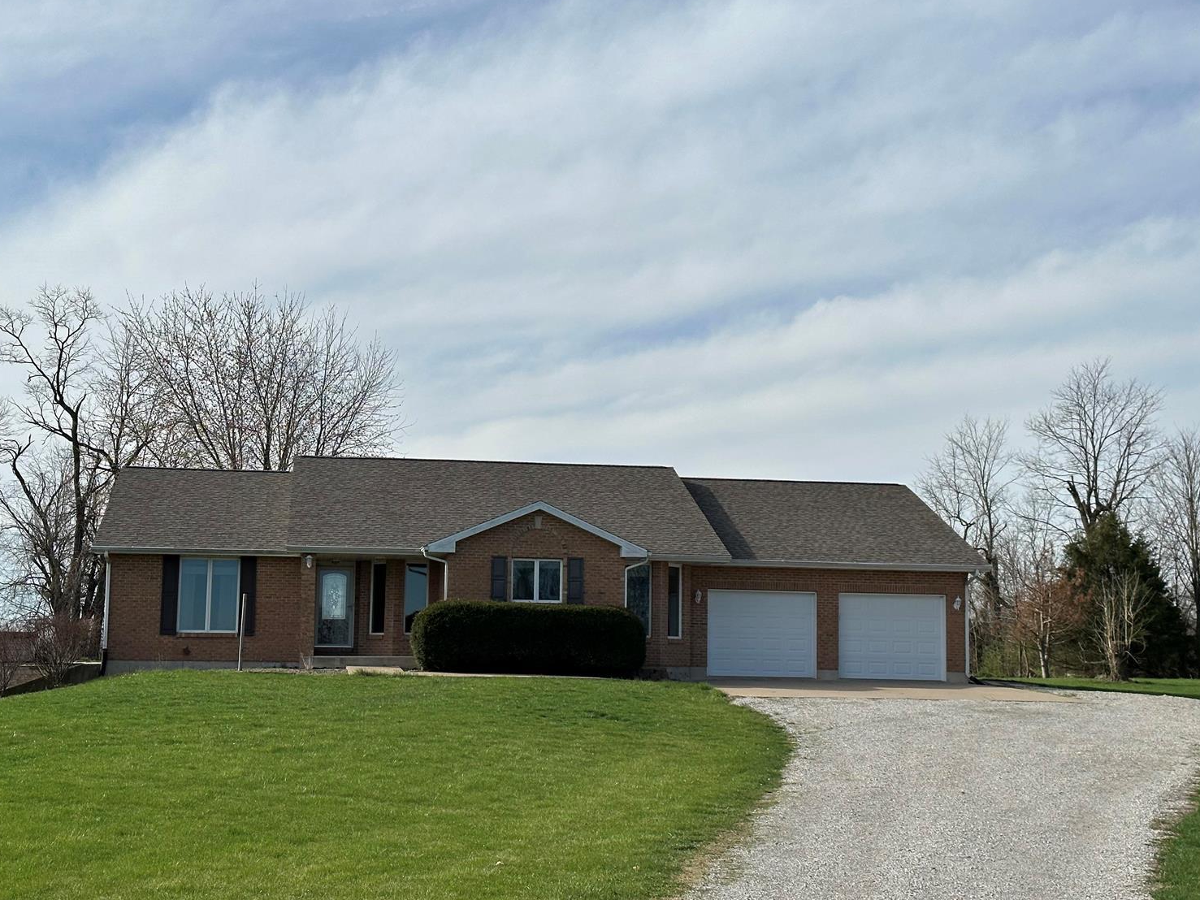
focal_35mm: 52
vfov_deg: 28.0
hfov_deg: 36.8
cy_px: 452
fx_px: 1803
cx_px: 574
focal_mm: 6.86
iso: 64
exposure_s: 1/5556
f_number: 1.78
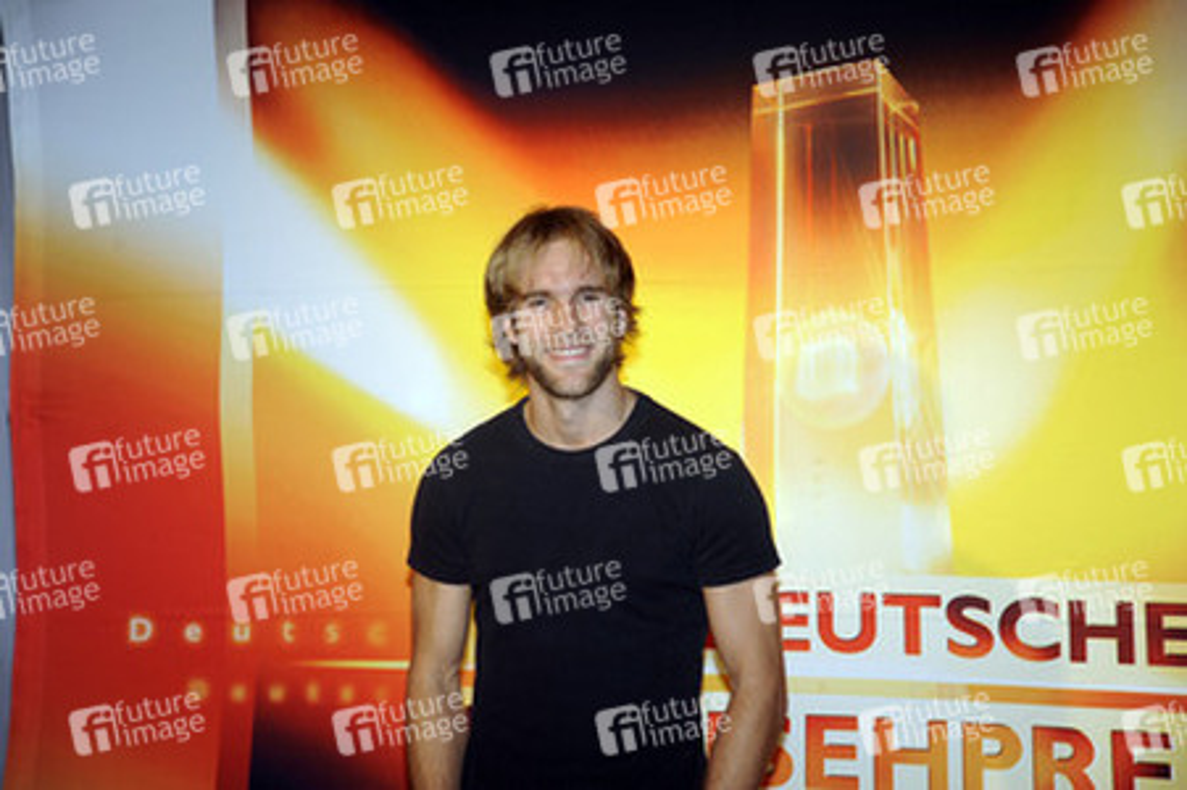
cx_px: 594
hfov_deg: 23.9
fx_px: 2801
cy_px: 395
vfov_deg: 16.0
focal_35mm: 85
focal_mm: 85
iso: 640
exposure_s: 1/125
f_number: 5.6
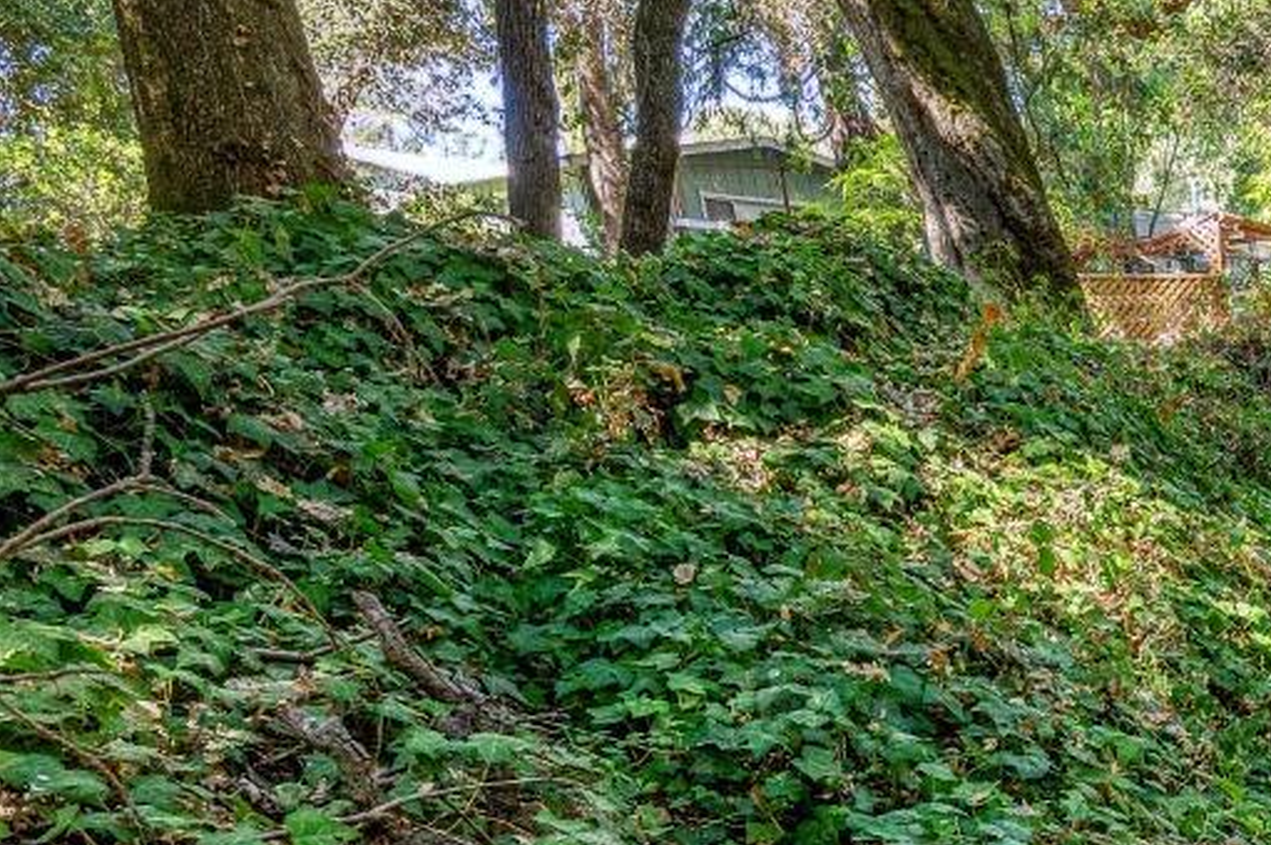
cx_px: 1783
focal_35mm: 48
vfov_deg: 25.0
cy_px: 1019
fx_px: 1710
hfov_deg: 29.5
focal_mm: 16.5
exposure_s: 1/40
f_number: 9
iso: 500
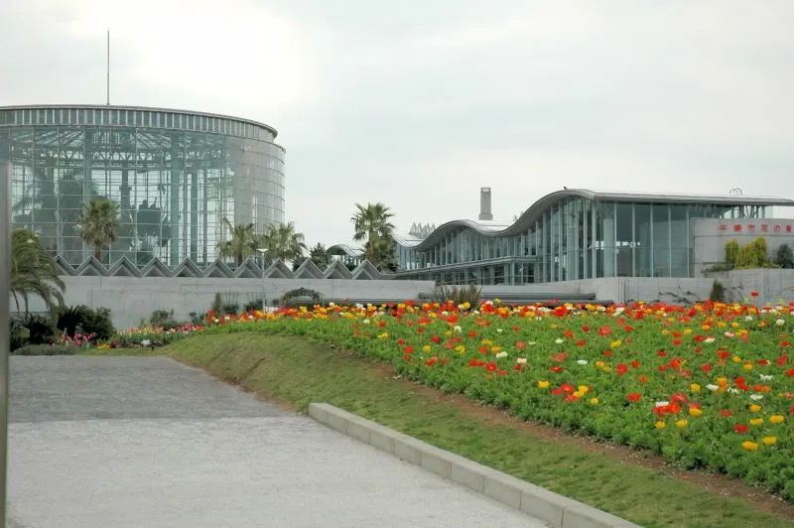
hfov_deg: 28.1
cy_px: 264
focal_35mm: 72
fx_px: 1587
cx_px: 397
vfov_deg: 18.9
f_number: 5.6
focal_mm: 48
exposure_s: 1/125
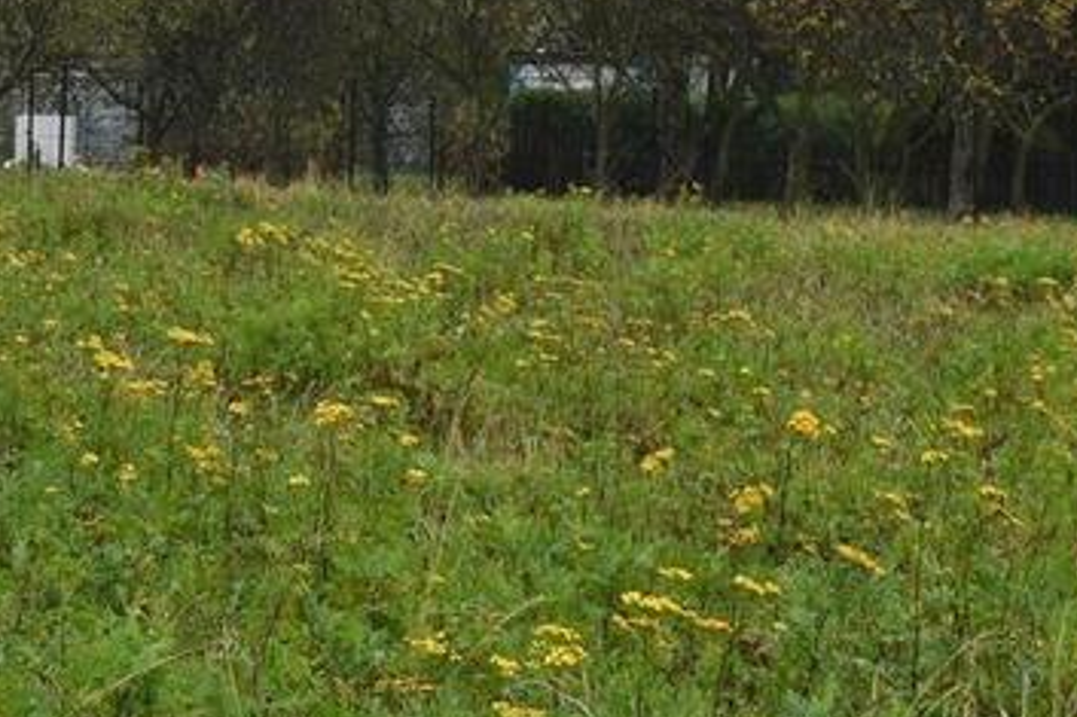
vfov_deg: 6.6
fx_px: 6100
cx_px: -52
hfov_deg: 10.0
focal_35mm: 204
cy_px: -368
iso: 100
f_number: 8
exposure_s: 1/30
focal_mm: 30
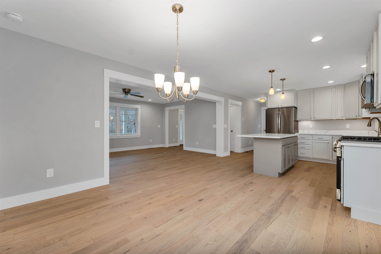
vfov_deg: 81.2
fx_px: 148
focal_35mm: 14
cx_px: 190
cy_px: 127
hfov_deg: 104.2
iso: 400
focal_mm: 14
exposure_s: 1/20
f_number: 8
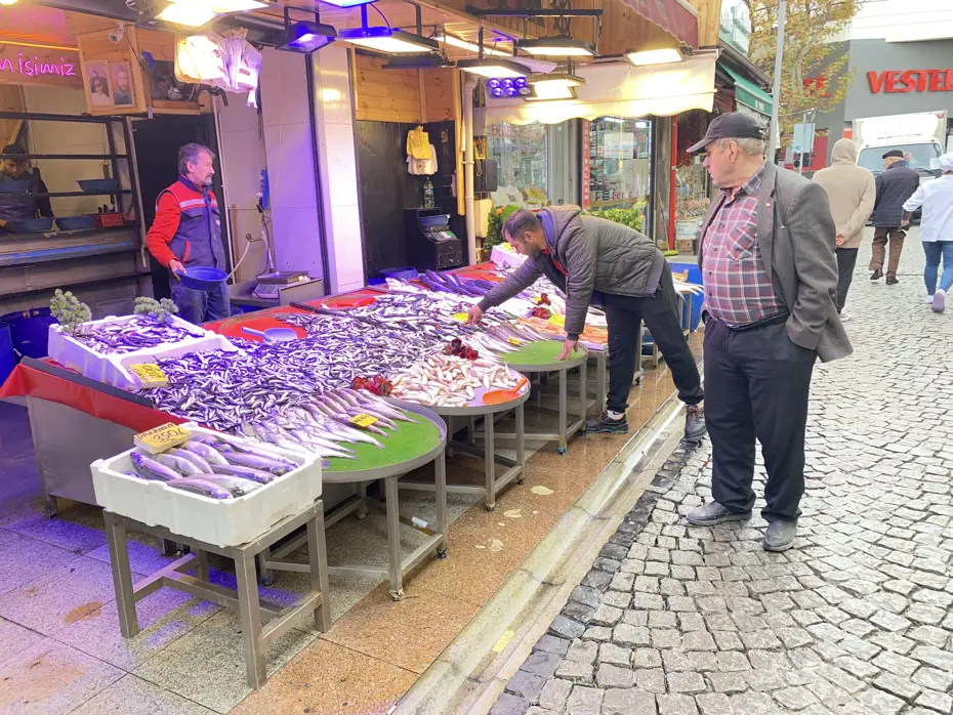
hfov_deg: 67.3
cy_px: 358
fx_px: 716
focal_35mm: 26
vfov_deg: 53.1
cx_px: 476
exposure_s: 1/243
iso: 32
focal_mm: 4.25
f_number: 1.8
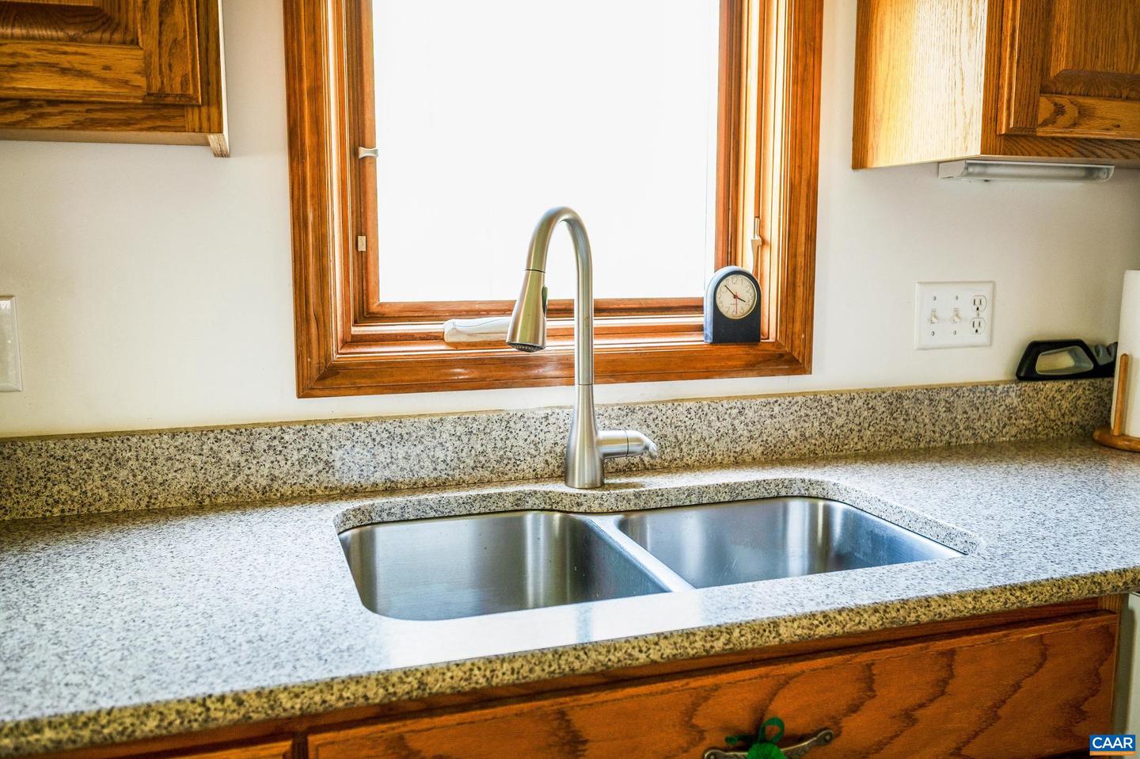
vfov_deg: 43.5
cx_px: 570
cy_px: 380
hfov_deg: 62.0
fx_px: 949
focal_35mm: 30
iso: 500
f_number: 4
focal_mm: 30
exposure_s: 1/40
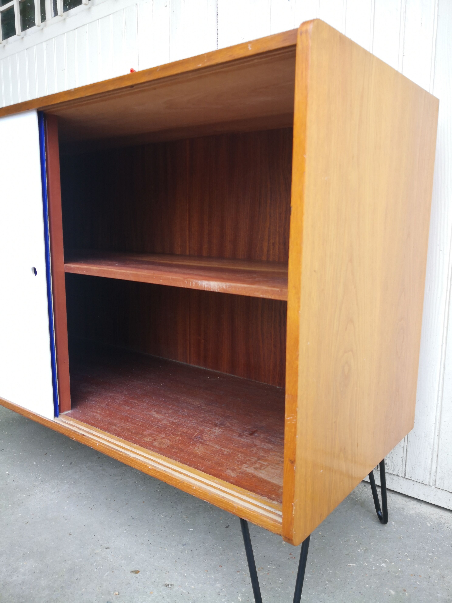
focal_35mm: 27
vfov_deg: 65.3
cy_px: 302
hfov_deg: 51.4
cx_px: 226
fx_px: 470
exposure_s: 1/100
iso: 64
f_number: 1.6
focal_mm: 3.95
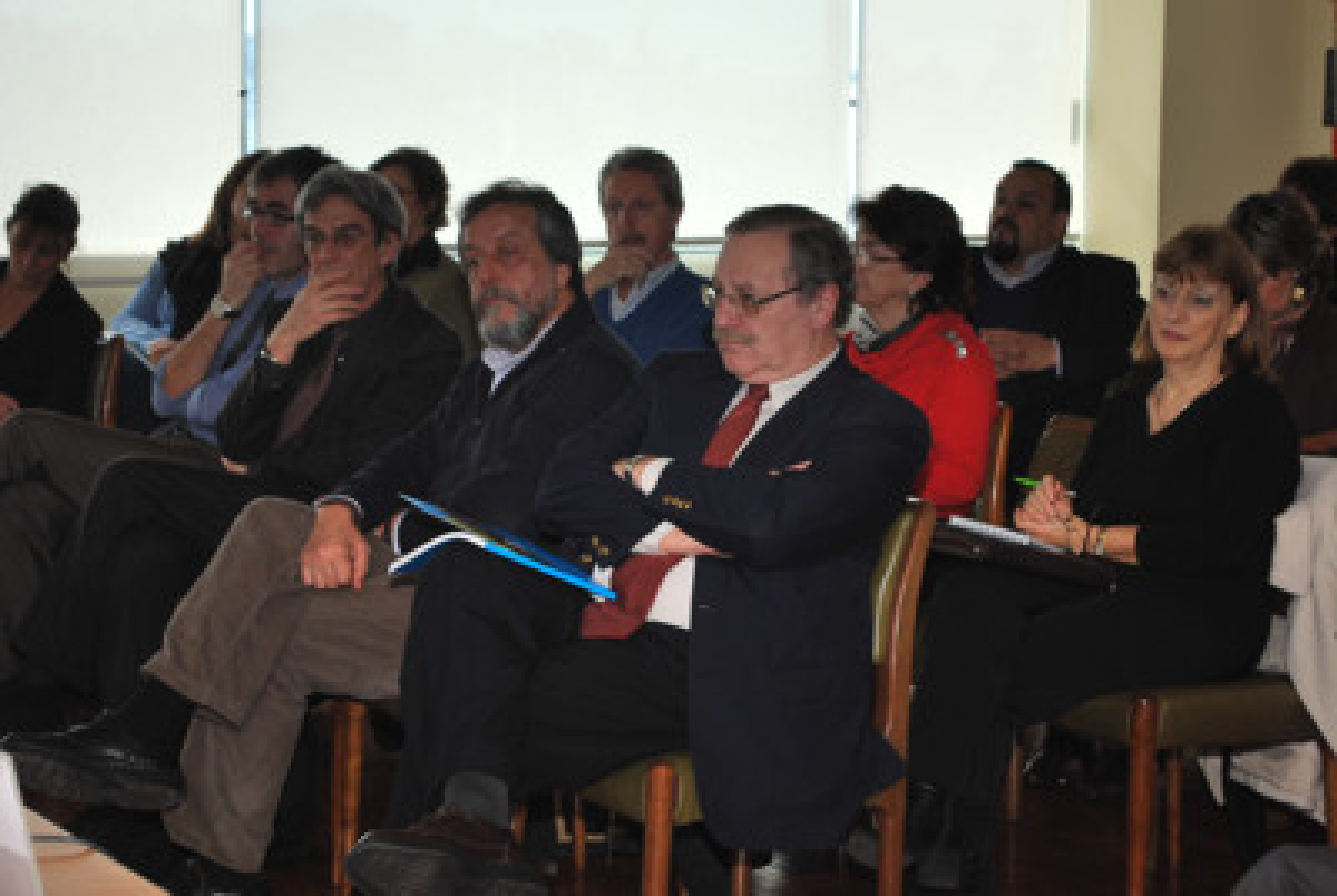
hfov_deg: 24.6
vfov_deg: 16.6
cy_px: 448
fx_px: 3068
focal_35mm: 82
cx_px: 668
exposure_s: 1/60
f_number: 5.6
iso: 200
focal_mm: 55
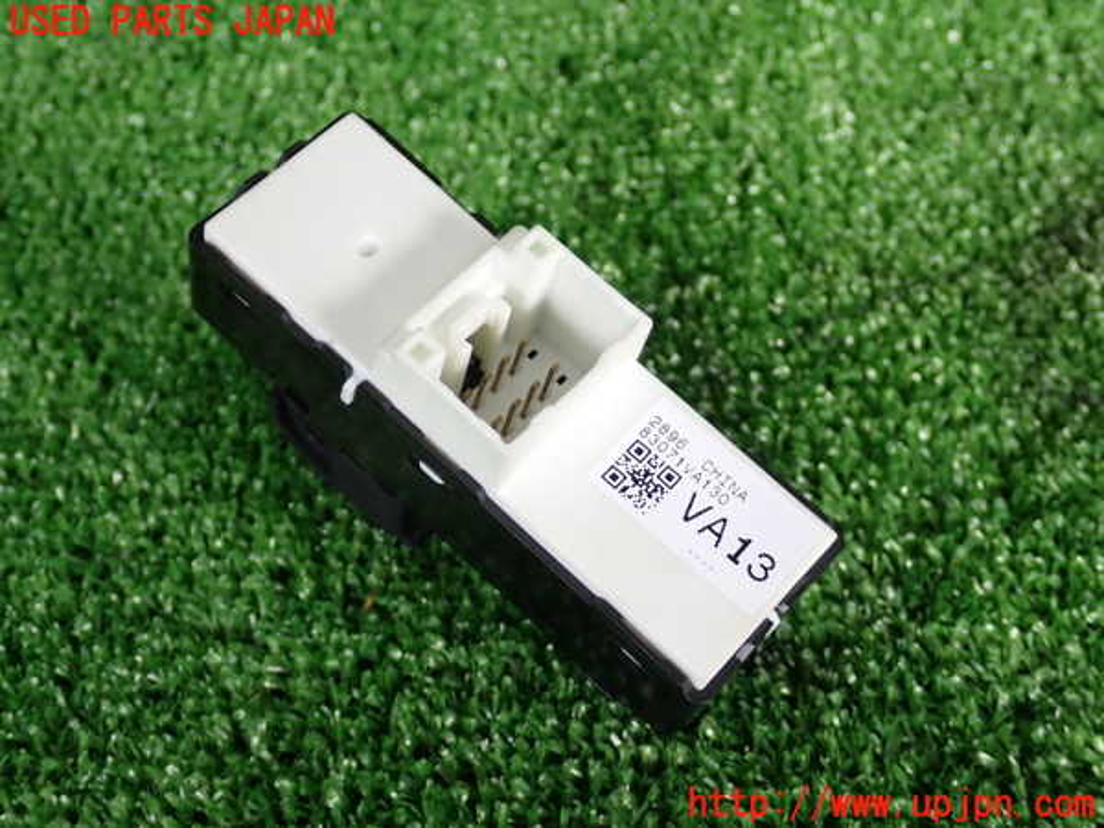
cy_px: 414
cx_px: 552
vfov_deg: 29.1
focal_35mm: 50
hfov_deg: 38.2
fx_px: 1595
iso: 200
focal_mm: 9.01
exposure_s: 1/60
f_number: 3.2
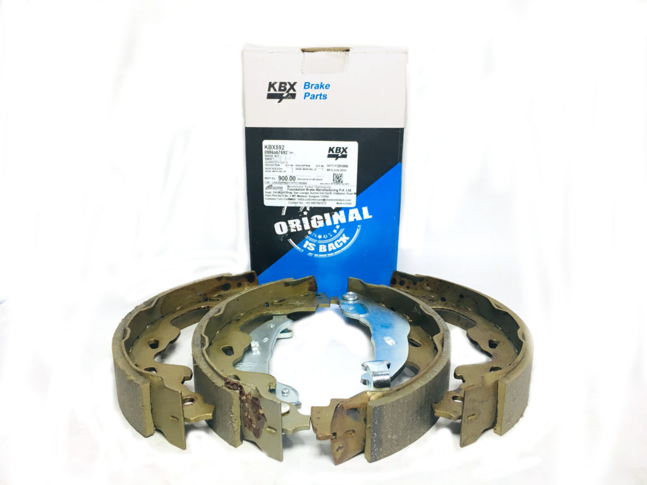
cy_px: 242
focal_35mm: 29
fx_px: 542
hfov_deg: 61.7
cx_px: 324
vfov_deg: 48.2
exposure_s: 1/33
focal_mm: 4.15
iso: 32
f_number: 2.2
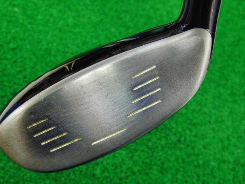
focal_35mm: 38
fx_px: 269
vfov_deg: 37.7
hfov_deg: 49.0
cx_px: 120
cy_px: 94
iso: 400
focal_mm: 6.42
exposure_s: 1/30
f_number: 3.6
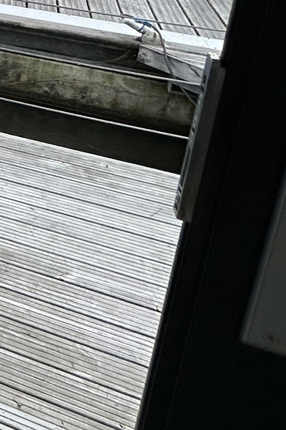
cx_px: -500
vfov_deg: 28.3
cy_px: -85
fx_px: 739
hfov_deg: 12.7
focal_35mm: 62
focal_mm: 2.22
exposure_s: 1/754
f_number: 2.2
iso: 64
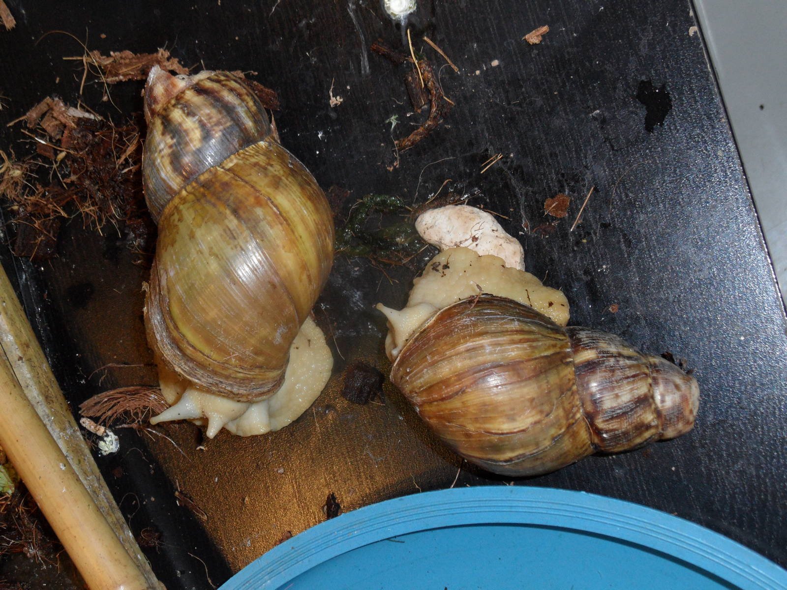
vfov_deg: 24.4
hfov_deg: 32.2
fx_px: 1364
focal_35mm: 60
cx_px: 394
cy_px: 295
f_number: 4
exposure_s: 1/45
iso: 200
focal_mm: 10.3
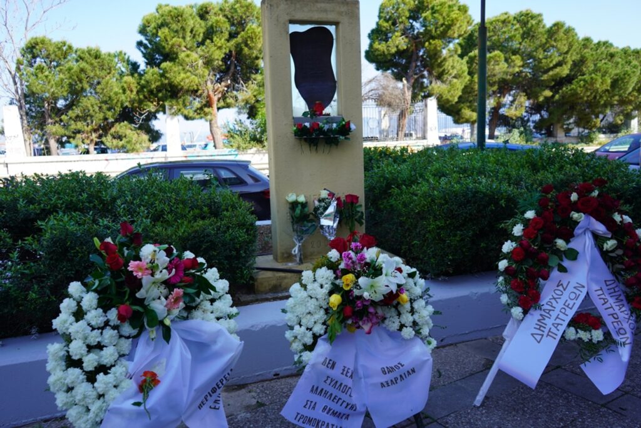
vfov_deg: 46.4
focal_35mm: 28
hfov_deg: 65.5
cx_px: 320
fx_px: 499
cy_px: 214
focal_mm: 28
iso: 100
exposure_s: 1/200
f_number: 5
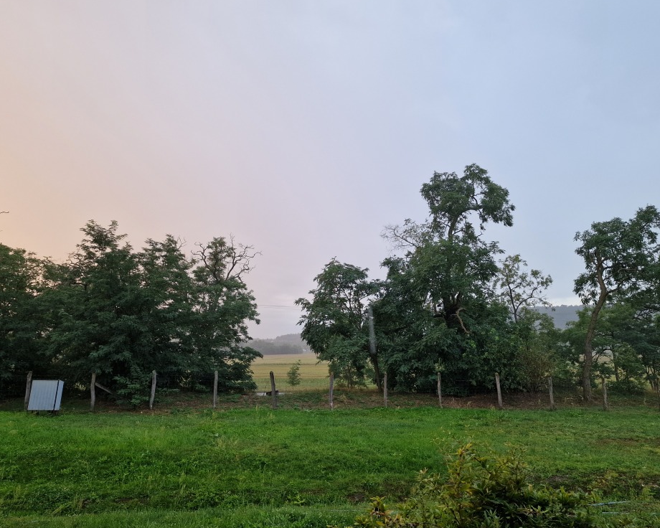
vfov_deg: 56.8
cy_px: 266
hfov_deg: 68.1
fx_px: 488
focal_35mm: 25
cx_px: 327
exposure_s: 1/100
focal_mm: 6.4
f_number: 1.8
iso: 160
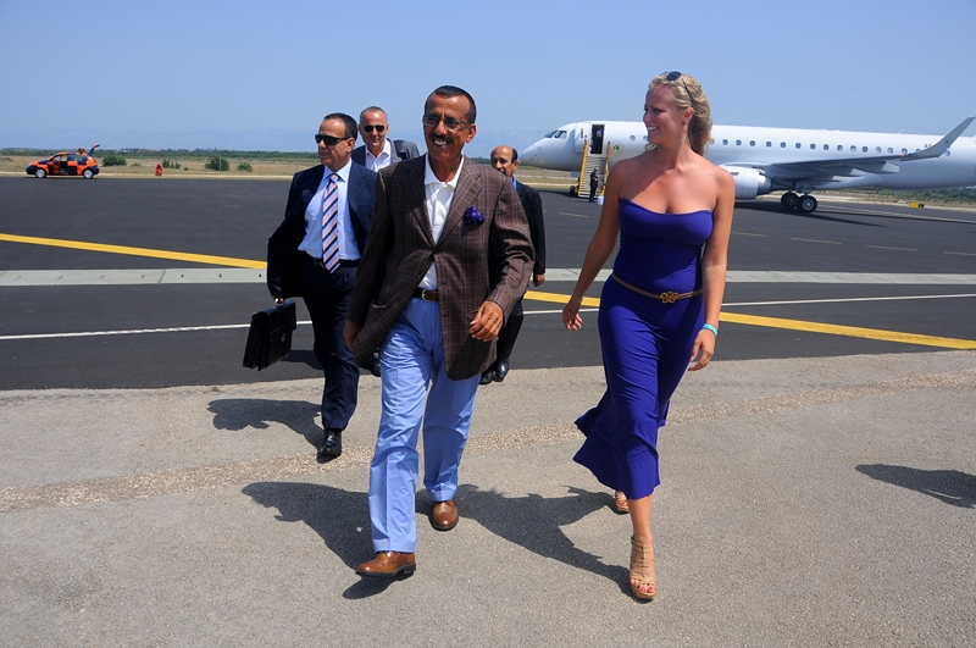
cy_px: 324
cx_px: 488
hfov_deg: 67.5
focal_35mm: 27
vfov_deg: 47.8
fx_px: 731
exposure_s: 1/400
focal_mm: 18
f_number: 10
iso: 200
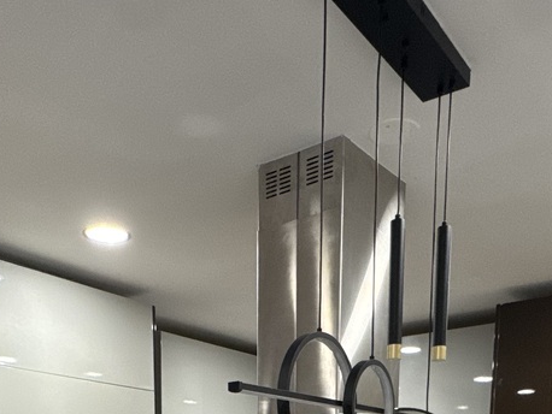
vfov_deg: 25.1
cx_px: 252
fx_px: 702
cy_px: 621
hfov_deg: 42.9
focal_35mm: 44
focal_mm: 2.22
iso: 320
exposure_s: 1/120
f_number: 2.2
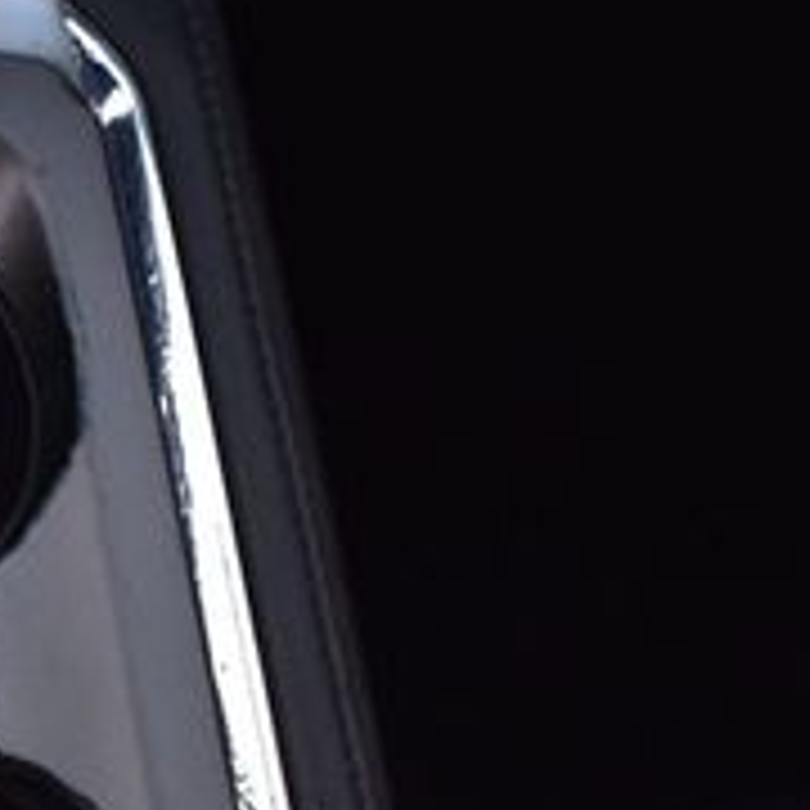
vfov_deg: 15.7
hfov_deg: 14.4
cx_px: -572
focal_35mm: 109
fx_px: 2886
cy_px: 783
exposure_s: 1/8
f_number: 3.8
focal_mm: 24
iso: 1600
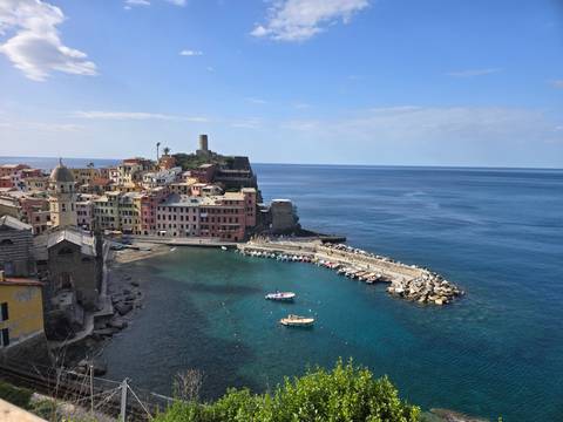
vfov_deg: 58.9
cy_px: 211
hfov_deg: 73.9
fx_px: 374
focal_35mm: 23
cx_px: 282
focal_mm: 5.4
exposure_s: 1/1623
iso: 25
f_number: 1.8
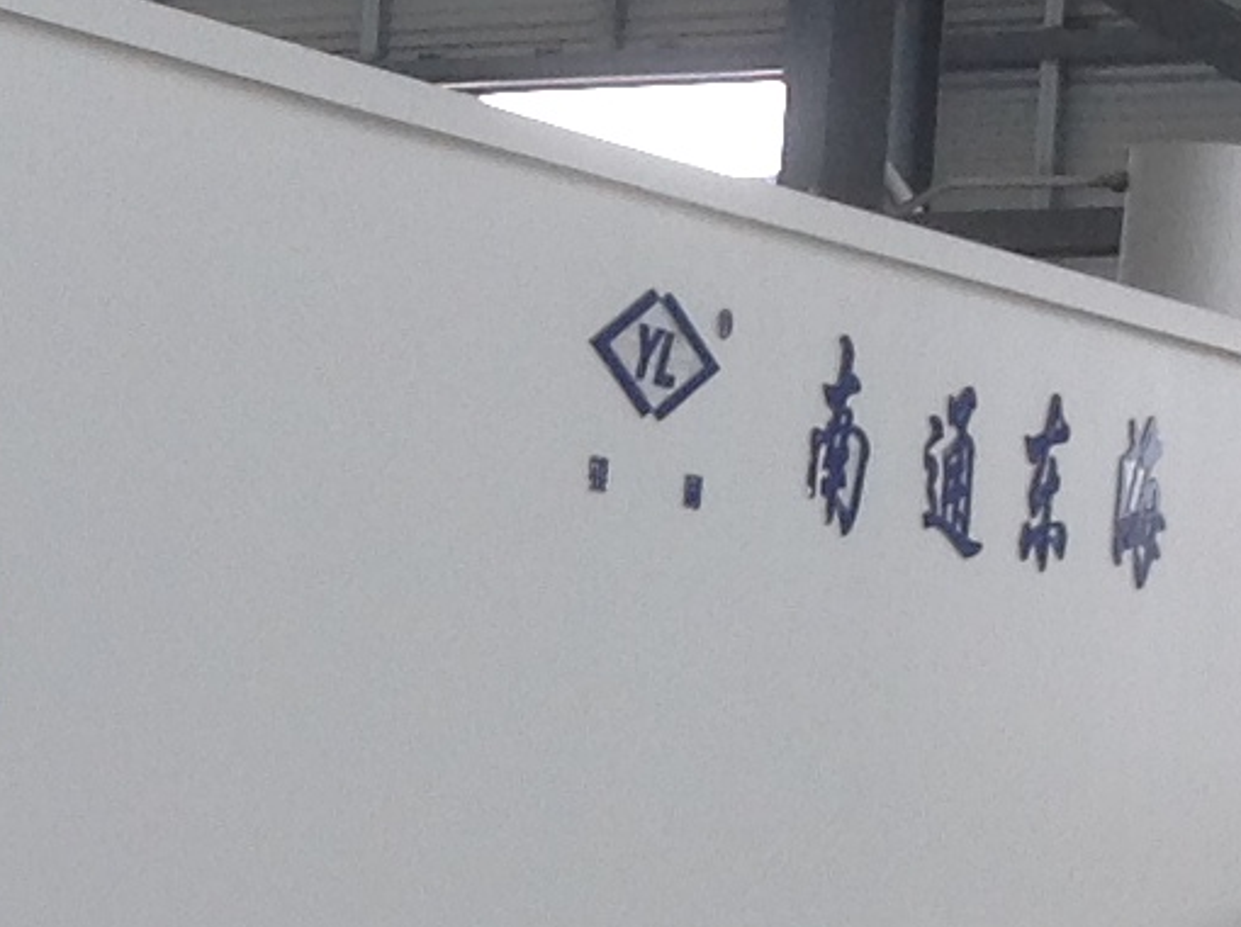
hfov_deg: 10.8
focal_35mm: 178
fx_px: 6372
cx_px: -455
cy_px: 1197
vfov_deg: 8.2
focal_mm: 4.28
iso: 50
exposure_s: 1/206
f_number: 2.4
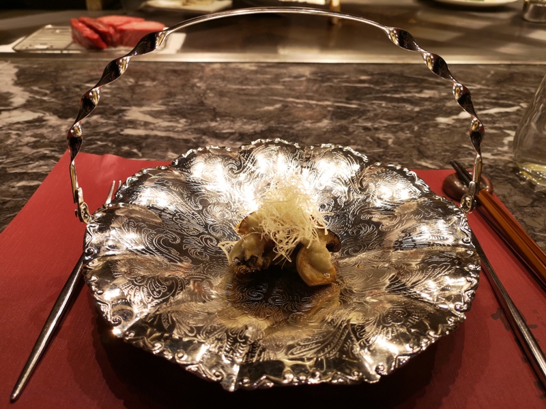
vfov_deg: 51.4
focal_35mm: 27
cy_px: 204
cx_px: 273
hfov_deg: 65.3
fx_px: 426
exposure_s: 1/60
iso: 64
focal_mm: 3.95
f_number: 1.8
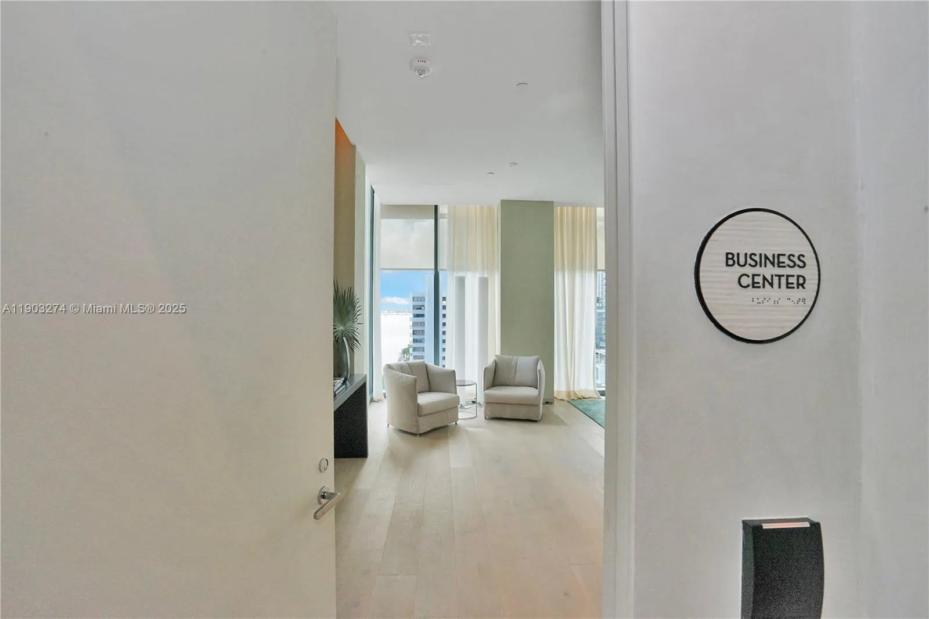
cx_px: 464
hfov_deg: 96.7
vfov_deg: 73.7
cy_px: 310
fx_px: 413
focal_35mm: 16
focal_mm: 16
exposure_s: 1/200
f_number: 13
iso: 500
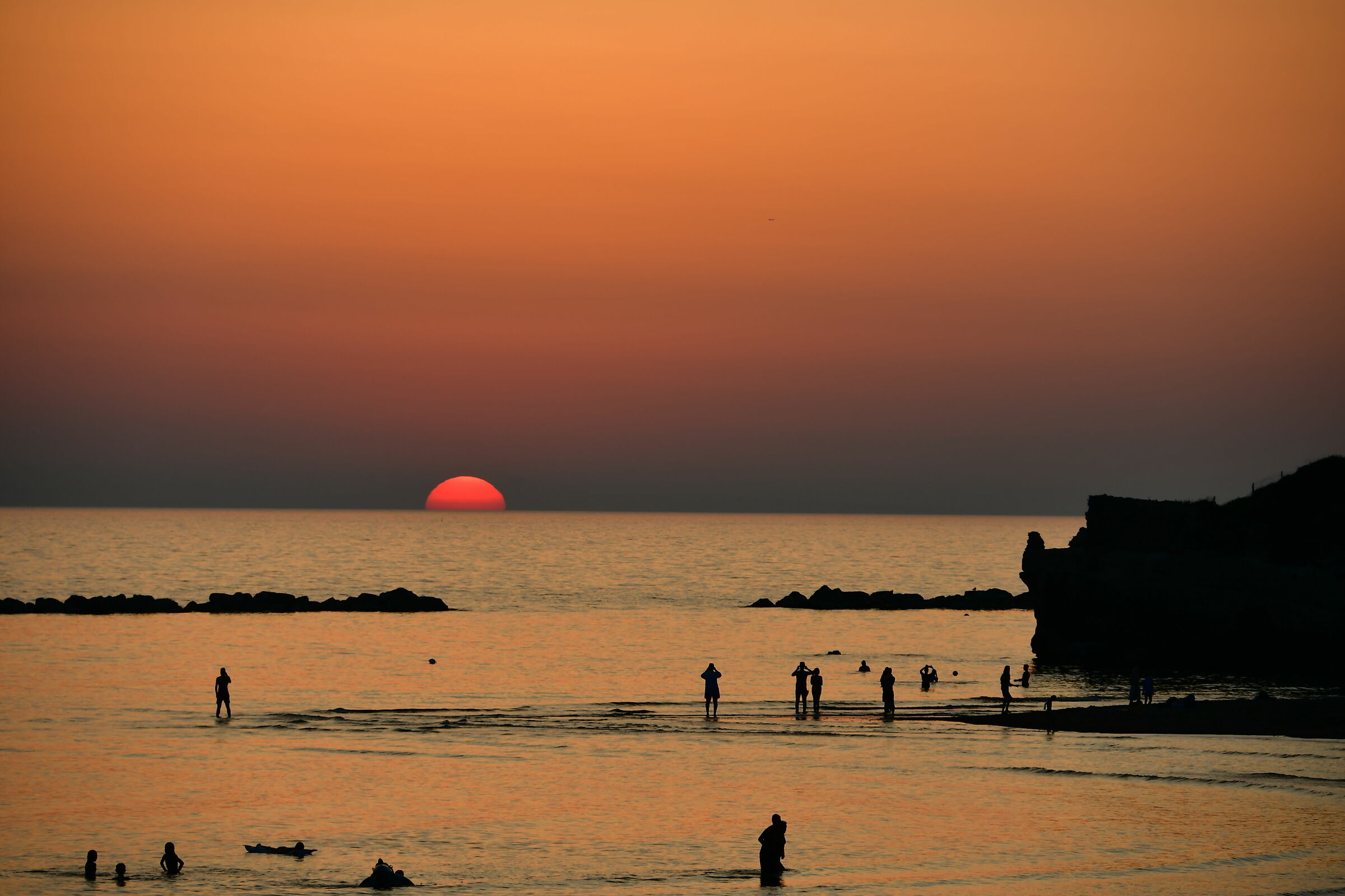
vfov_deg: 5.9
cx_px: 672
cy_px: 448
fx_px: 8686
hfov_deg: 8.9
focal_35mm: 232
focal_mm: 155
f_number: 5.6
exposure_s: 1/250
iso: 110
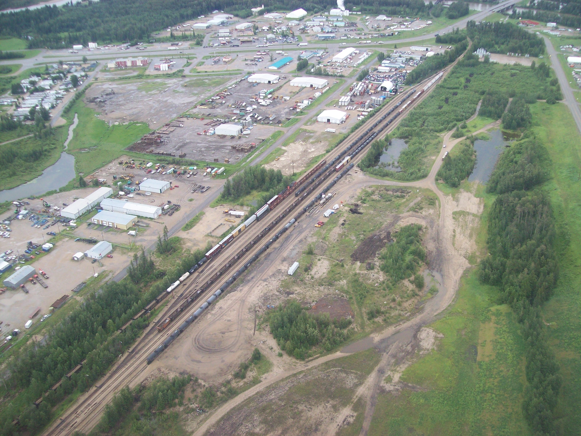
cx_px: 290
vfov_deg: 39.7
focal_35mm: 36
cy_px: 218
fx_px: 604
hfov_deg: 51.4
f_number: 2.7
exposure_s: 1/321
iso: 80
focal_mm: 6
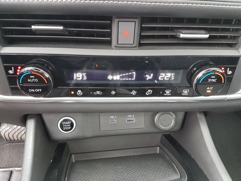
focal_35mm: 26
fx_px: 181
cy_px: 90
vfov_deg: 53.1
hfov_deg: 67.3
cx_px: 120
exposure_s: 1/13
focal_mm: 4.2
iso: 200
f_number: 1.7
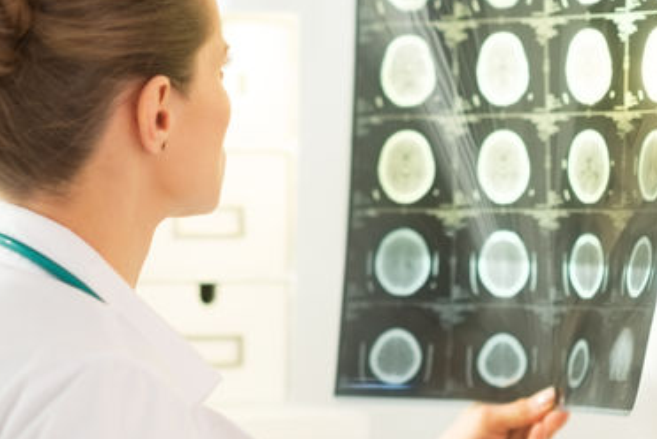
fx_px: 3543
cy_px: 95
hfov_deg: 10.6
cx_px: 382
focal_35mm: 194
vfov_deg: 7.1
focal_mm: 85
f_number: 2
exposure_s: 1/125
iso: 100
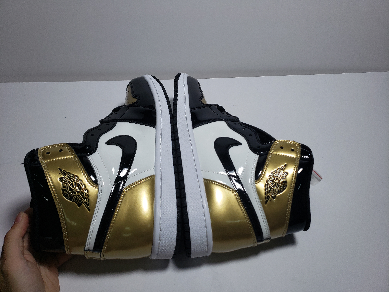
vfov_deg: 53.1
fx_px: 292
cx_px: 194
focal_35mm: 26
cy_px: 146
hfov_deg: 67.3
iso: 50
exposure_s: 1/992
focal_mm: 4.3
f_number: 1.5
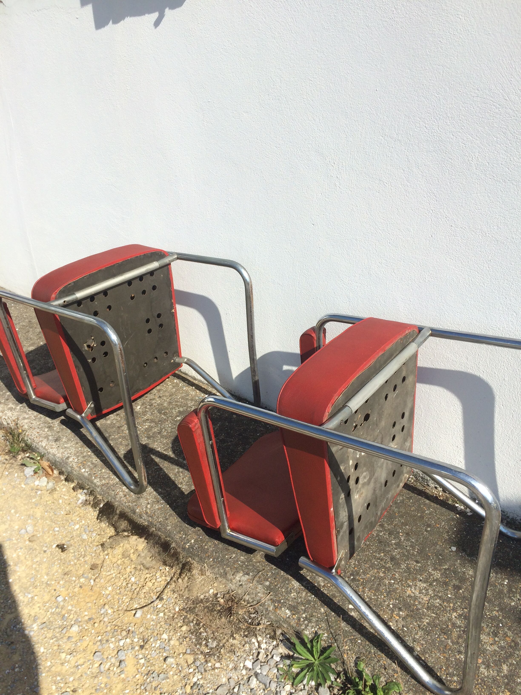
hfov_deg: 48.2
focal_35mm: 29
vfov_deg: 61.7
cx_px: 260
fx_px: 582
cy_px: 348
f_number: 2.2
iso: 32
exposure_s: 1/3425
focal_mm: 4.15
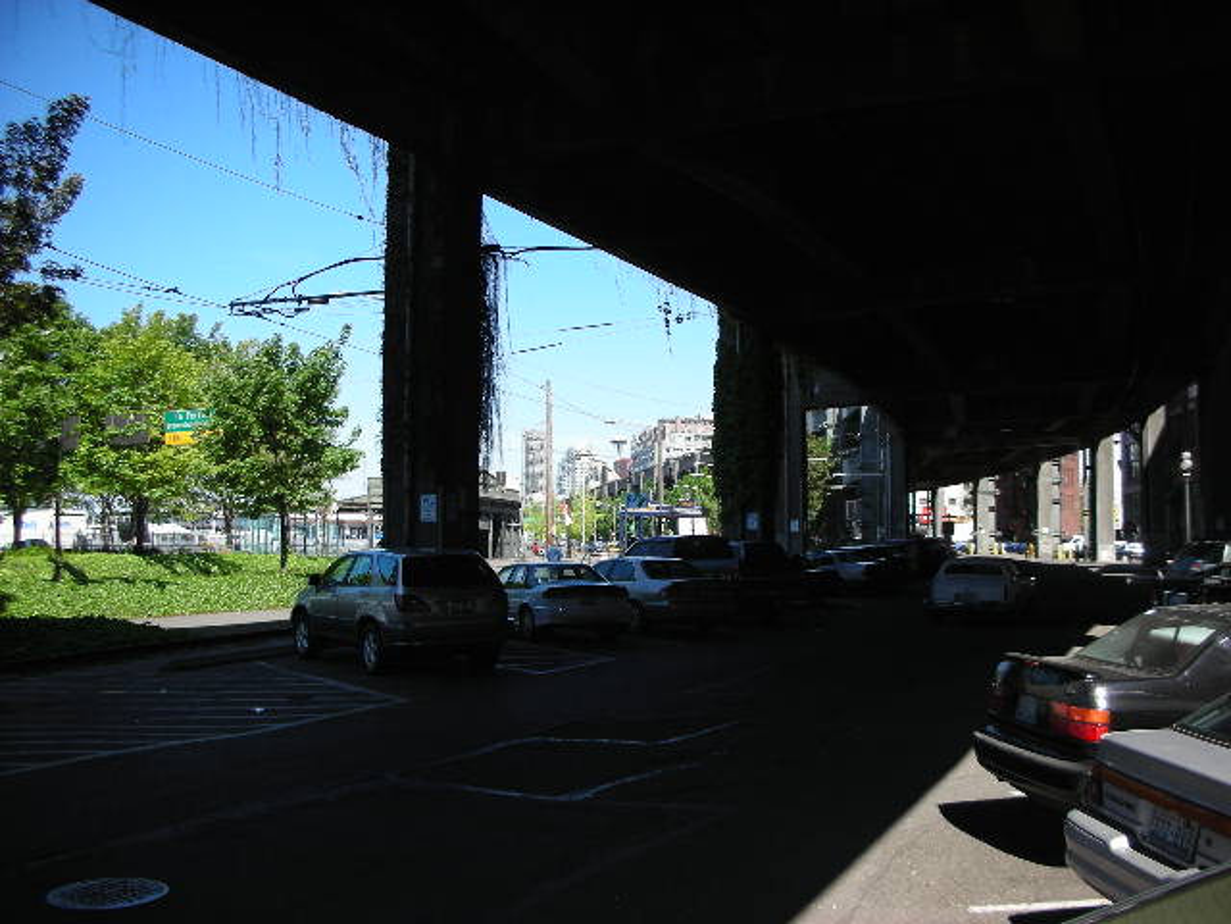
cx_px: 616
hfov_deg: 52.6
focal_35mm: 35
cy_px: 462
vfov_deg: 40.7
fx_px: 1245
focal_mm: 5.8
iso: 50
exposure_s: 1/360
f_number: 3
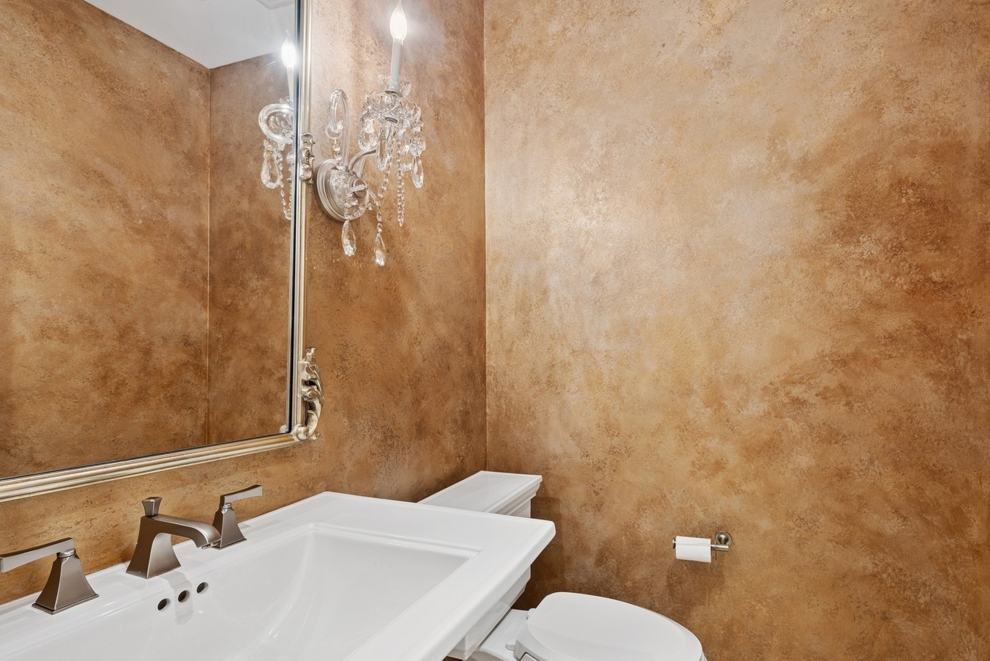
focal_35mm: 18
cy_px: 352
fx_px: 495
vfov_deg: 67.3
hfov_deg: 89.7
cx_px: 548
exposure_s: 1/4
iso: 200
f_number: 9.5
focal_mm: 15
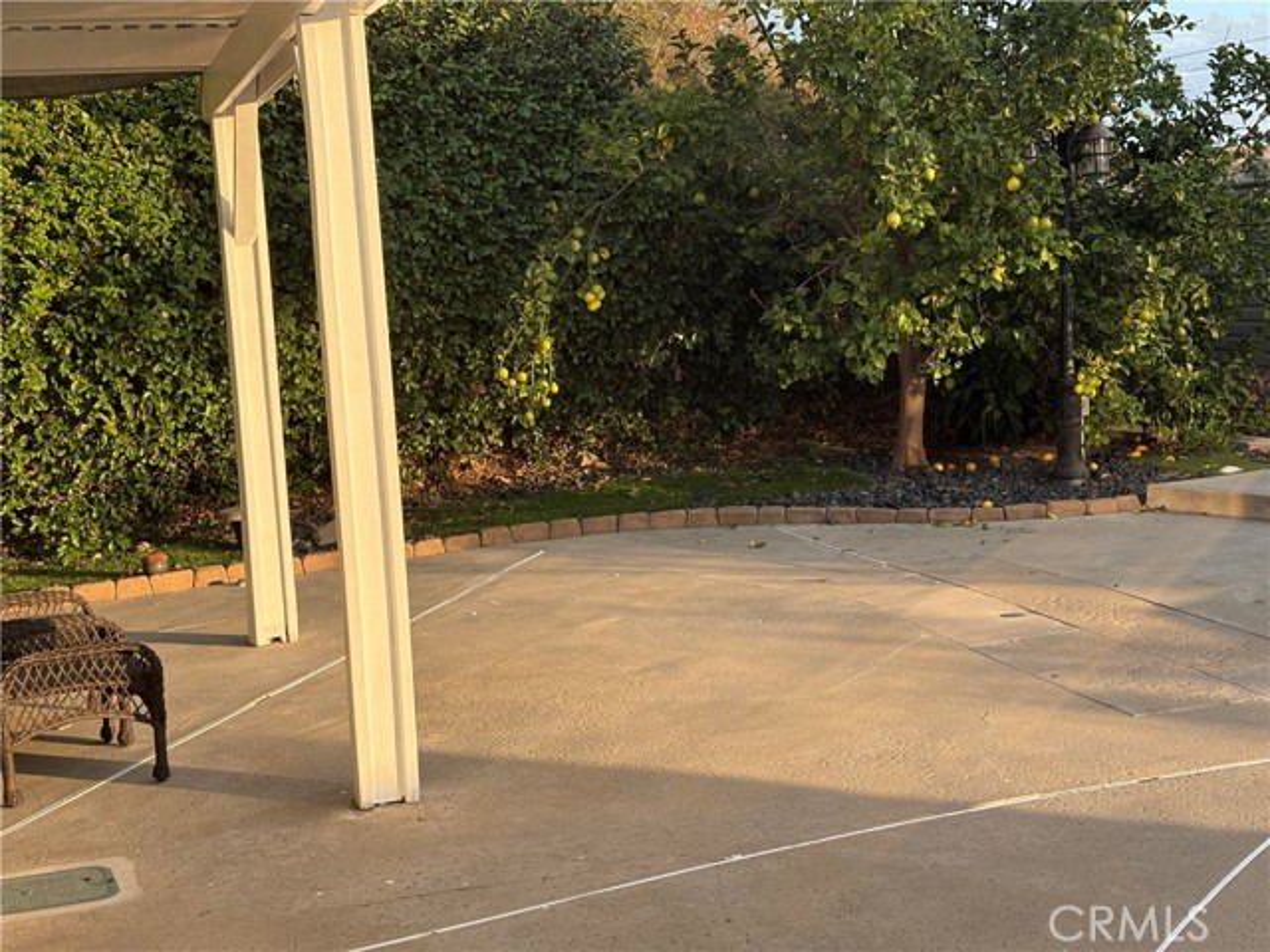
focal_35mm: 52
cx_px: 635
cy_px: 476
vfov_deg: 28.0
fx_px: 1908
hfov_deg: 36.8
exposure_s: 1/820
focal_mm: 5.96
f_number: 1.6
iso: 50
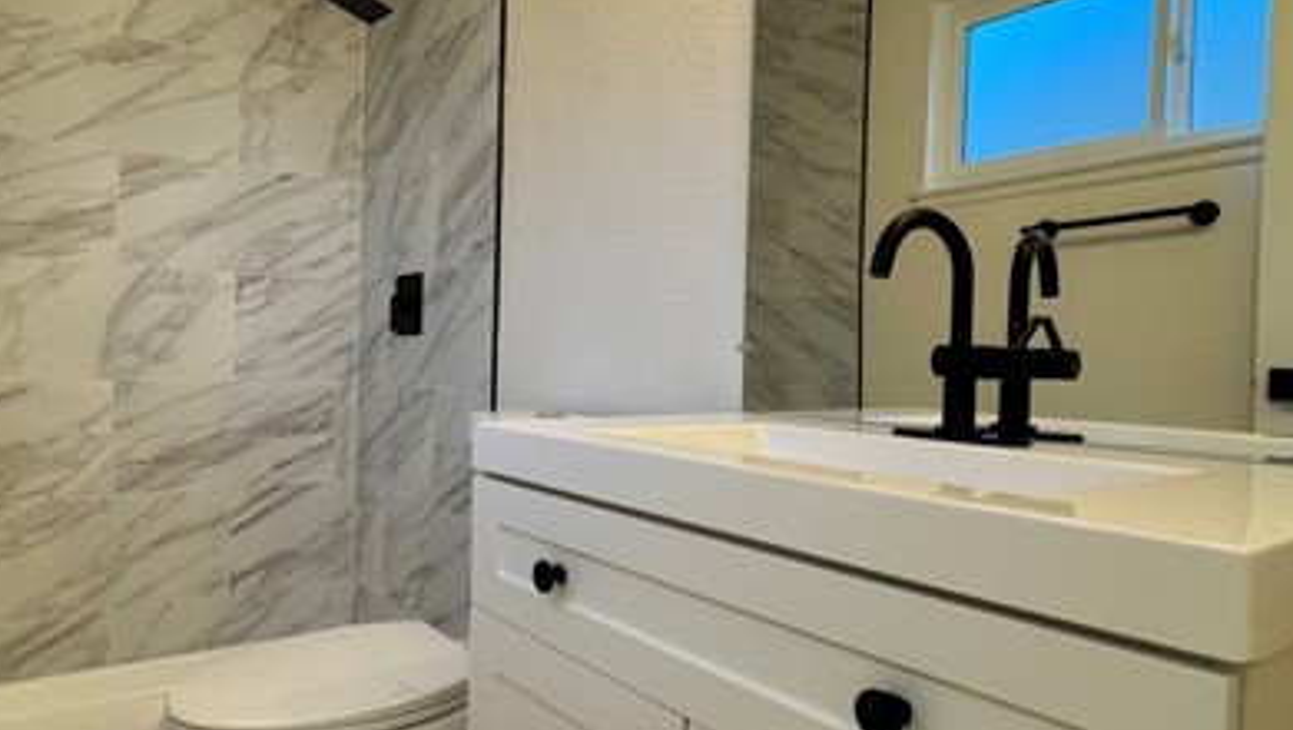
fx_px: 858
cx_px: 557
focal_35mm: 25
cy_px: 358
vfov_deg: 46.1
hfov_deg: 73.6
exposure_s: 1/120
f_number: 2.2
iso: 100
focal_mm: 2.22
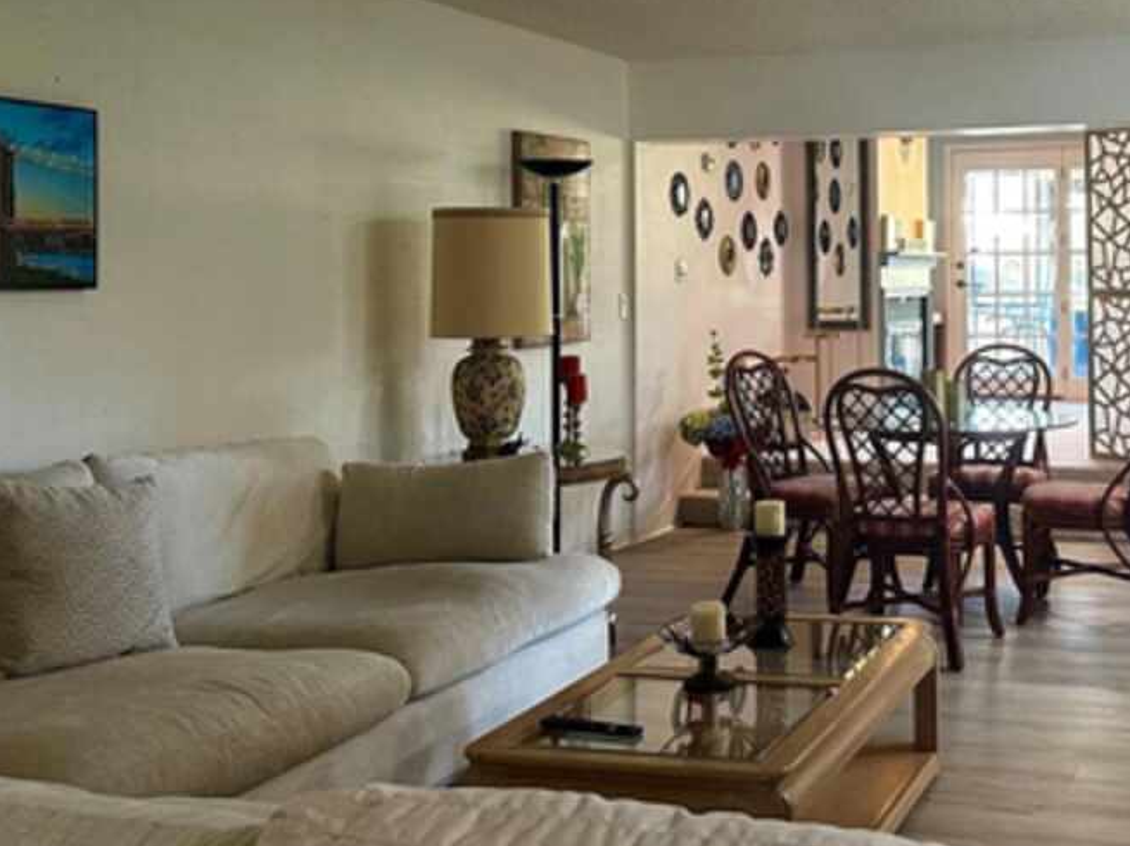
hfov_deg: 39.2
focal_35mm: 47
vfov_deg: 30.5
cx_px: 867
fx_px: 1534
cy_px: 238
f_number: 1.78
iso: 250
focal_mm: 6.86
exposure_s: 1/60
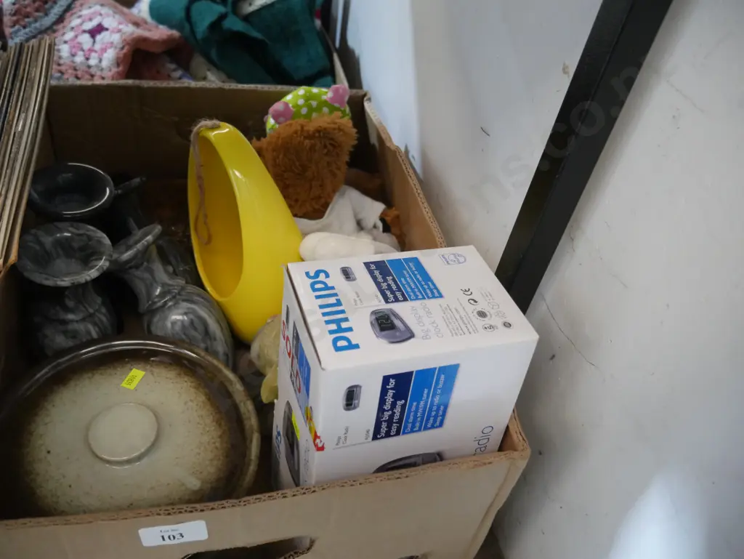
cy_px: 280
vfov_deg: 49.8
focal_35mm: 28
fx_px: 602
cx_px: 372
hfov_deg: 63.4
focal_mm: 14
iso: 2500
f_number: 3.5
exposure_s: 1/60
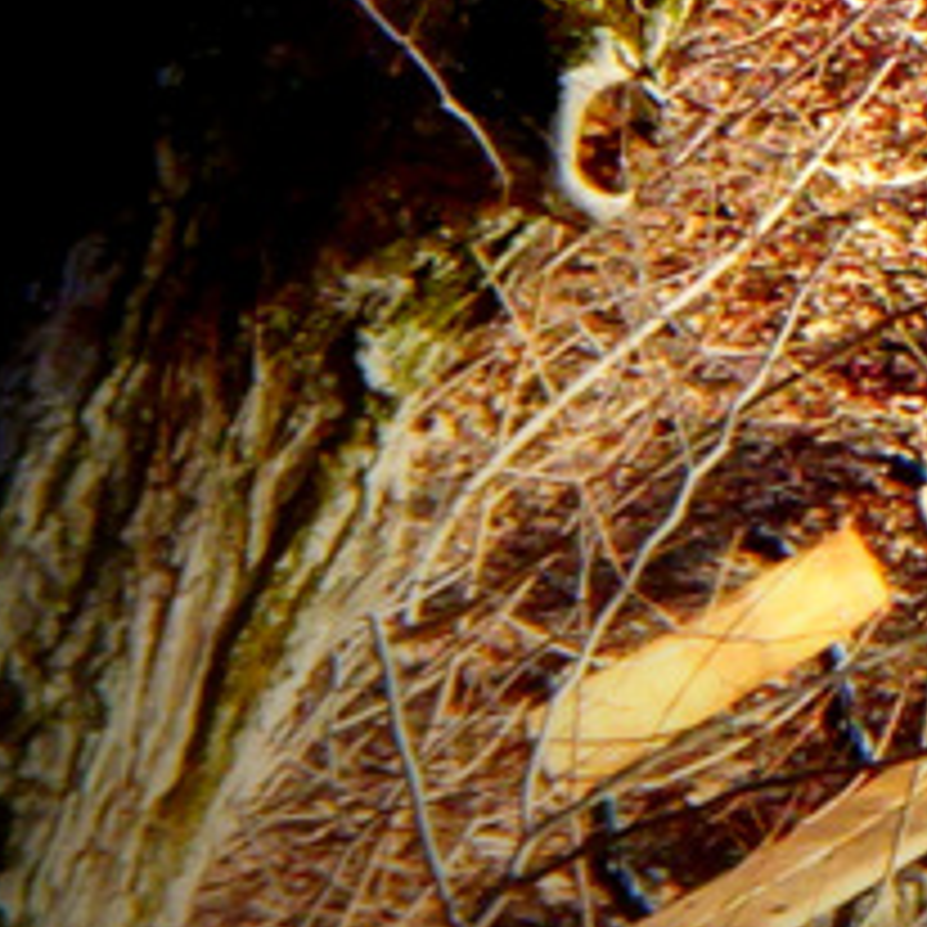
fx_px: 27268
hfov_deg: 1.9
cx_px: 2956
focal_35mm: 900
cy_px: -878
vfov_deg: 1.9
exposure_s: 1/160
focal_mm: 22.38
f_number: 5.6
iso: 160
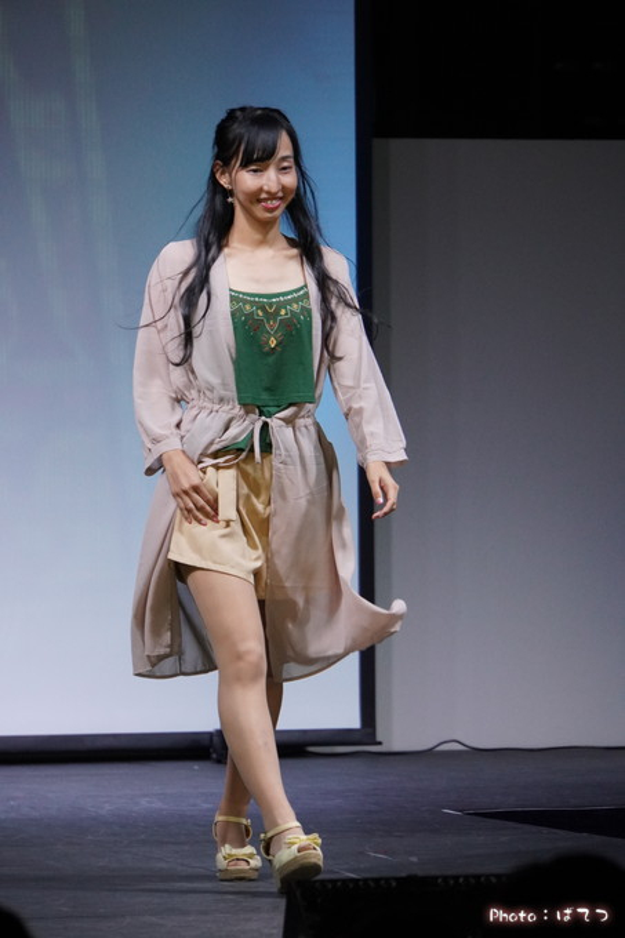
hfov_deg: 5.8
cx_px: 312
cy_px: 469
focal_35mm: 238
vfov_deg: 8.6
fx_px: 6214
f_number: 6.3
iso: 3200
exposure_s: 1/320
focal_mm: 159
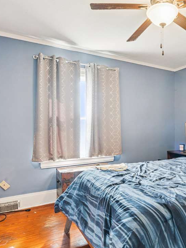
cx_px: 153
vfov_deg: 65.3
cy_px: 128
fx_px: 193
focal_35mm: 27
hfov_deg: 48.0
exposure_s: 1/1.67
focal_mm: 16
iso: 400
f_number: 10
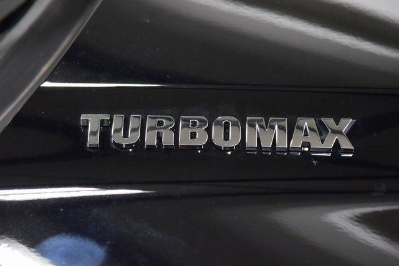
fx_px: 1164
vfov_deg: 13.0
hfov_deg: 19.5
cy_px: 133
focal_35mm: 105
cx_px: 200
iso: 1250
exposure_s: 1/30
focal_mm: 70
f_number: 7.1
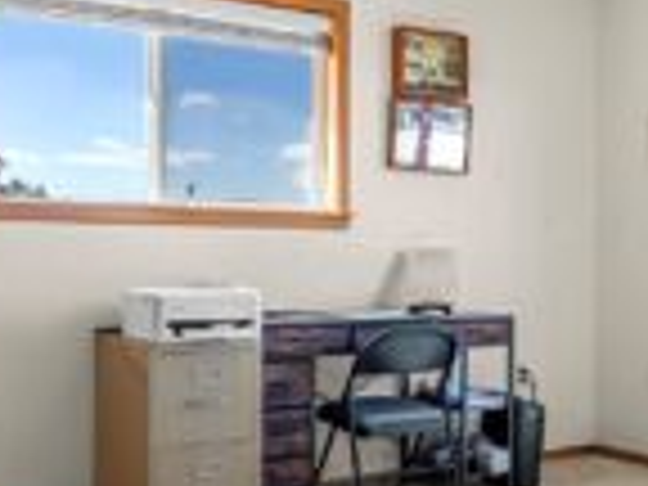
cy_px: 277
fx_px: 909
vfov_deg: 29.9
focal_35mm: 49
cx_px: 400
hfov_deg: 39.0
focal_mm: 18.2
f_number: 2.8
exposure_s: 1/50
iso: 200
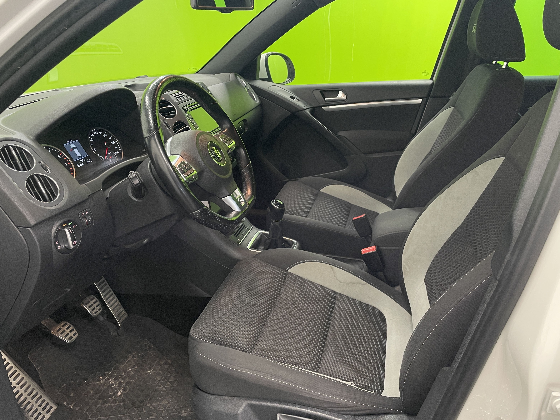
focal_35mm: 26
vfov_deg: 53.1
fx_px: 421
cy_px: 210
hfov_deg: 67.3
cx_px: 280
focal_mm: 4.2
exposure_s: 1/50
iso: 100
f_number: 1.6
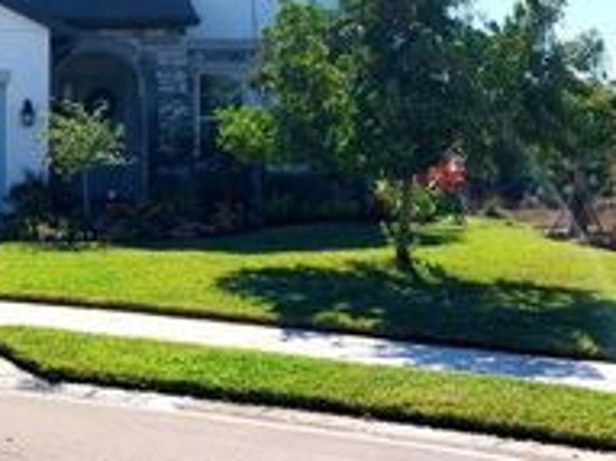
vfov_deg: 21.4
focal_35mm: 68
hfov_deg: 26.8
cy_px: 108
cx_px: -16
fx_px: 1209
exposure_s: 1/1000
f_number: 1.8
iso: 20
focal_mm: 4
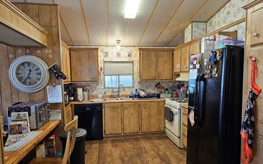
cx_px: 134
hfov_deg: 72.5
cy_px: 94
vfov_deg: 49.1
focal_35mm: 25
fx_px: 179
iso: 500
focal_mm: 6.3
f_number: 1.7
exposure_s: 1/120
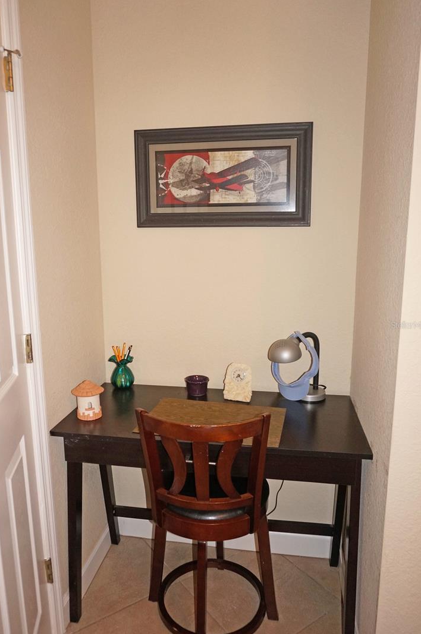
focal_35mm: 27
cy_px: 325
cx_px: 194
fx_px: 475
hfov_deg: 47.7
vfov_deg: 67.5
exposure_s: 1/125
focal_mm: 16
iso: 800
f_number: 3.5
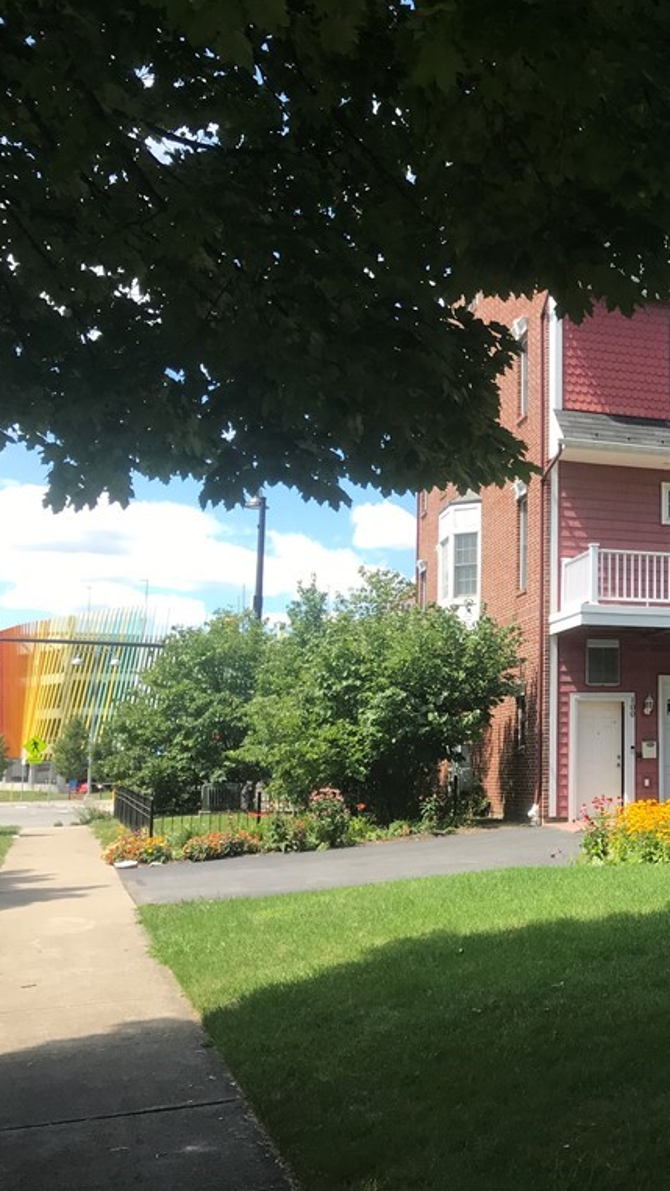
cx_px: 729
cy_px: 596
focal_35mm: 41
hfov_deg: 26.8
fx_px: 1294
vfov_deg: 49.4
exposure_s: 1/903
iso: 20
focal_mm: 3.99
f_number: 1.8
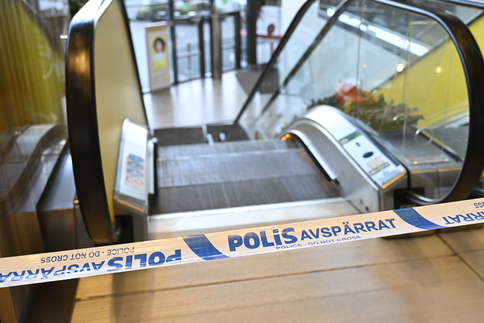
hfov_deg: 50.6
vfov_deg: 35.0
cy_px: 148
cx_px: 274
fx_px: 511
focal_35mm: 38
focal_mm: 32
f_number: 4
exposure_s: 1/250
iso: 1250
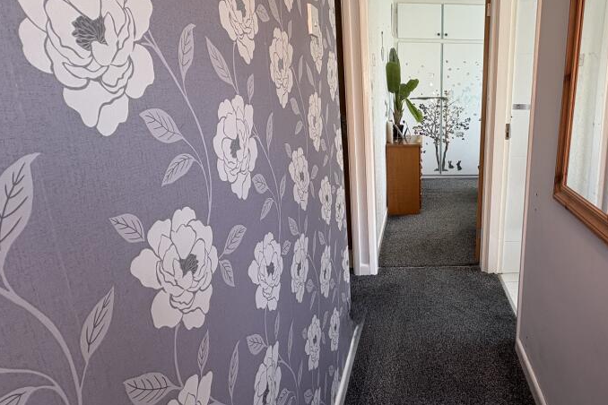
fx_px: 372
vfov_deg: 57.1
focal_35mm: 22
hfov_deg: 74.1
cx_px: 440
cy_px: 181
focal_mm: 2.22
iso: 125
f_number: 2.2
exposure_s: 1/100
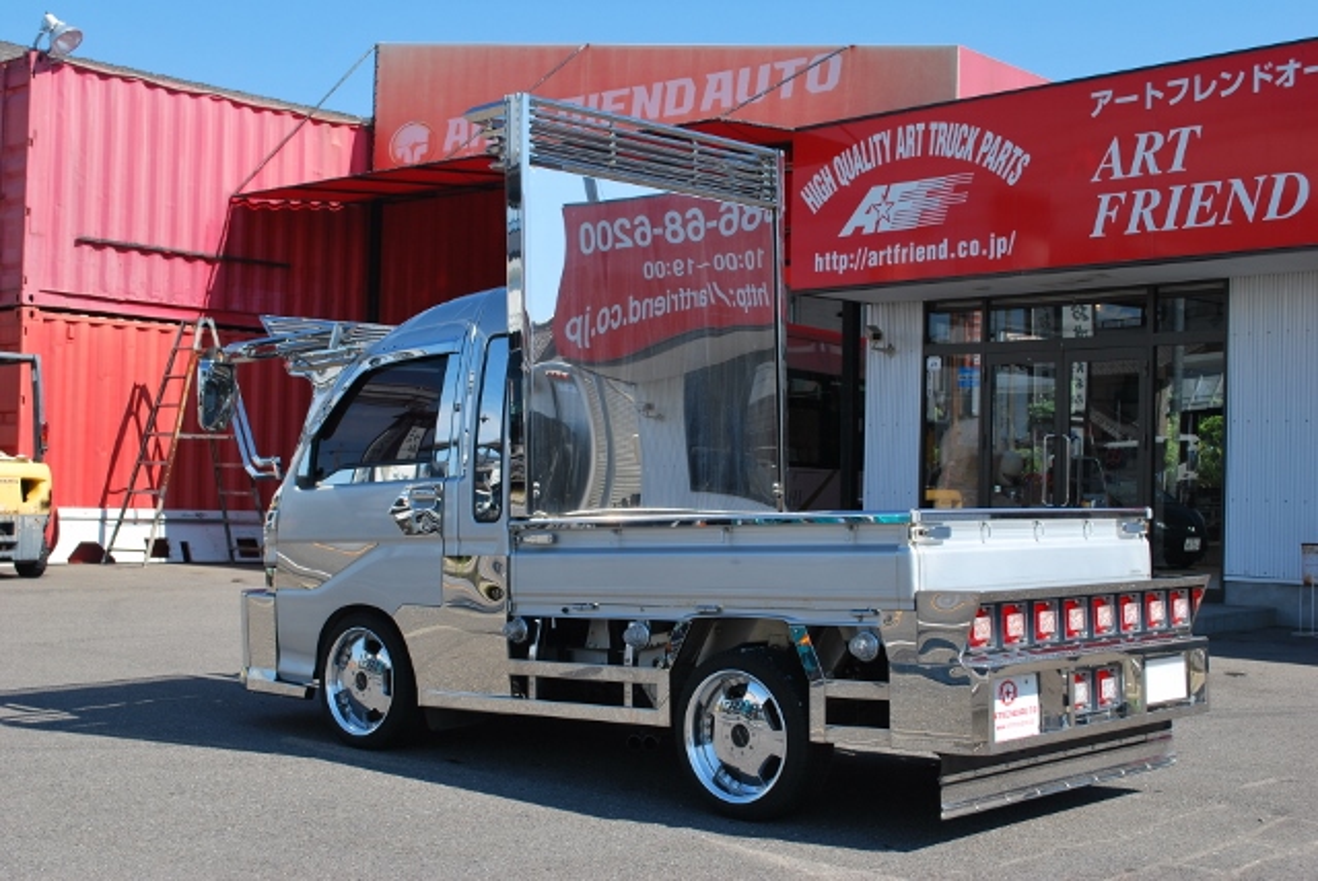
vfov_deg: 28.1
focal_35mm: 48
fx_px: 1759
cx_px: 659
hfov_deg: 41.1
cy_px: 440
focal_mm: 32
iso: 100
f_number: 7.1
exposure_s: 1/200
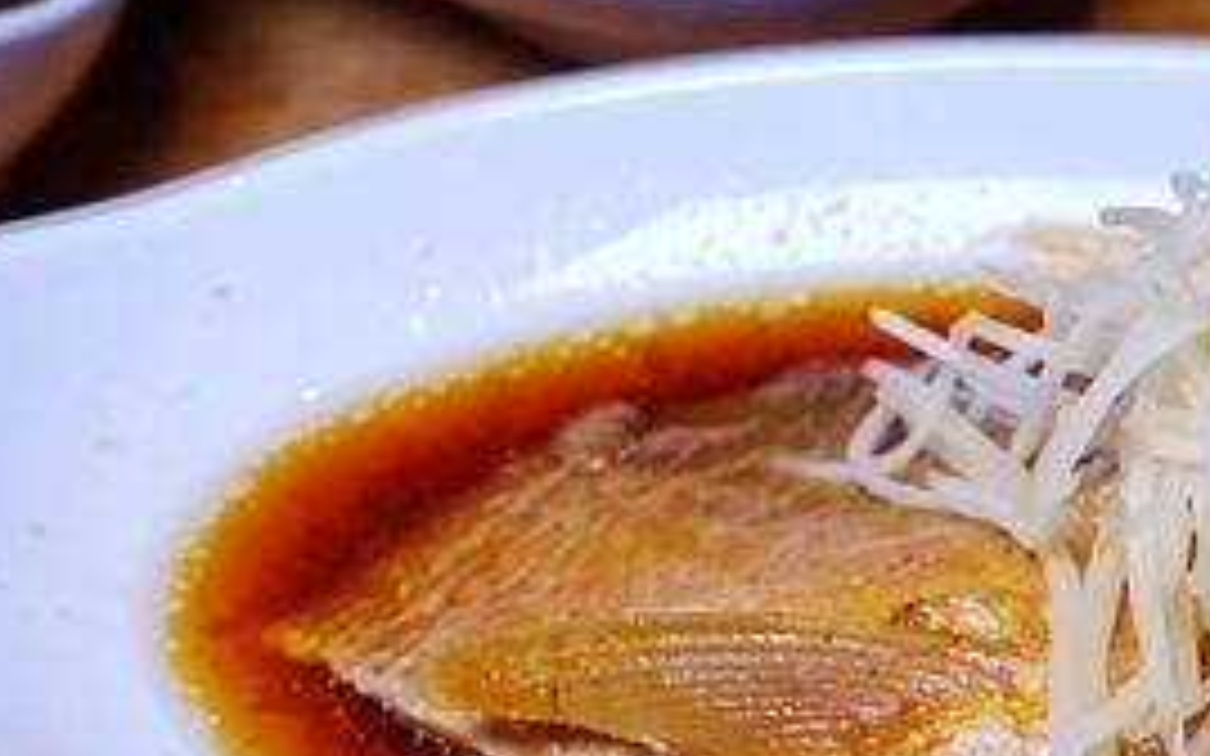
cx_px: 1219
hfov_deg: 31.8
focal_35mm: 59
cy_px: 412
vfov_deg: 22.0
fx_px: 1945
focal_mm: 8.8
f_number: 4
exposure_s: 1/125
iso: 125
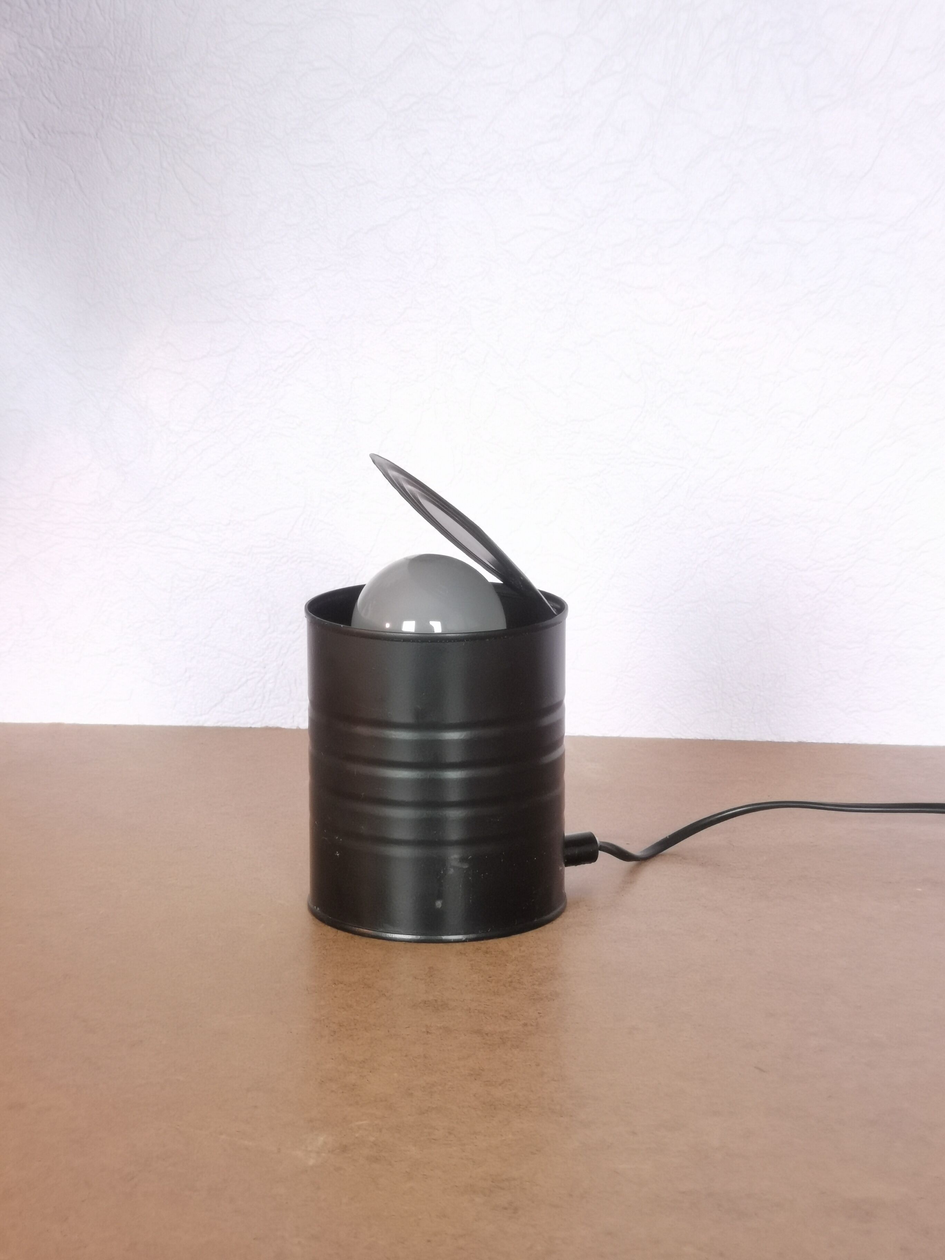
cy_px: 630
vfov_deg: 24.1
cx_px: 472
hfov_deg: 18.2
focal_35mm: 81
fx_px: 2948
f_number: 2.4
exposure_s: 1/33.3
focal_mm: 7.48
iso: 320
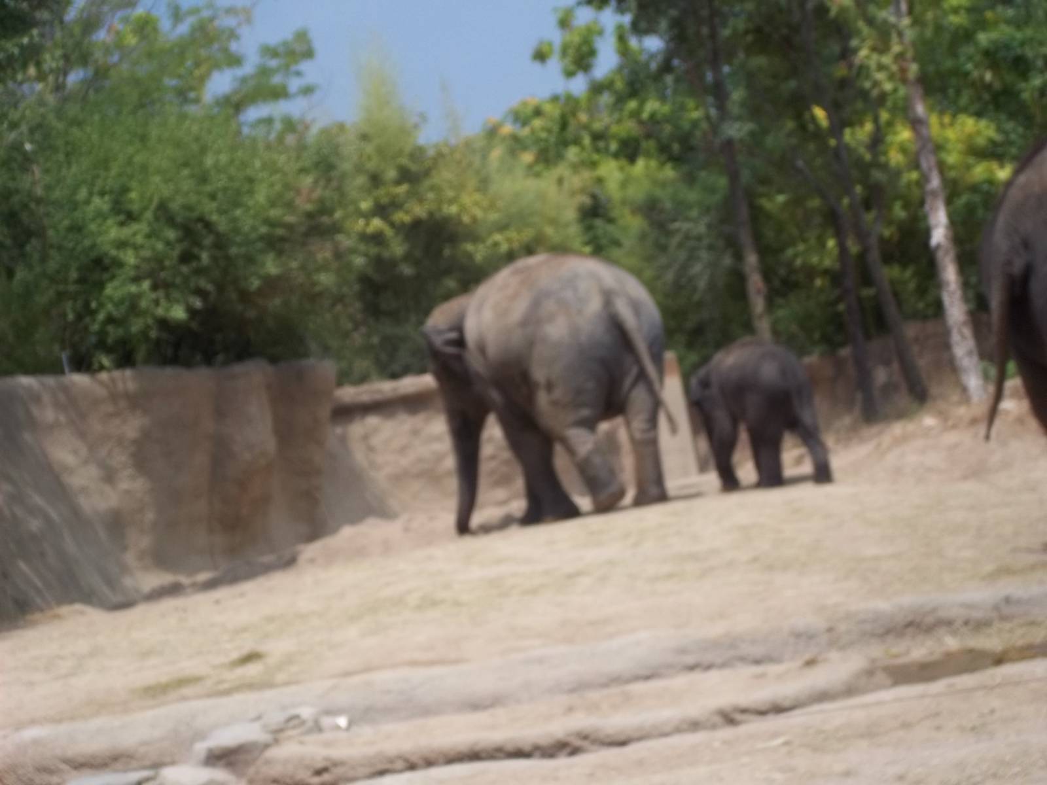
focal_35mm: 96
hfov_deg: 20.4
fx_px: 2904
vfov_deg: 15.4
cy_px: 392
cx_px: 524
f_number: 5.2
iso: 80
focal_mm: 17.1
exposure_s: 1/500
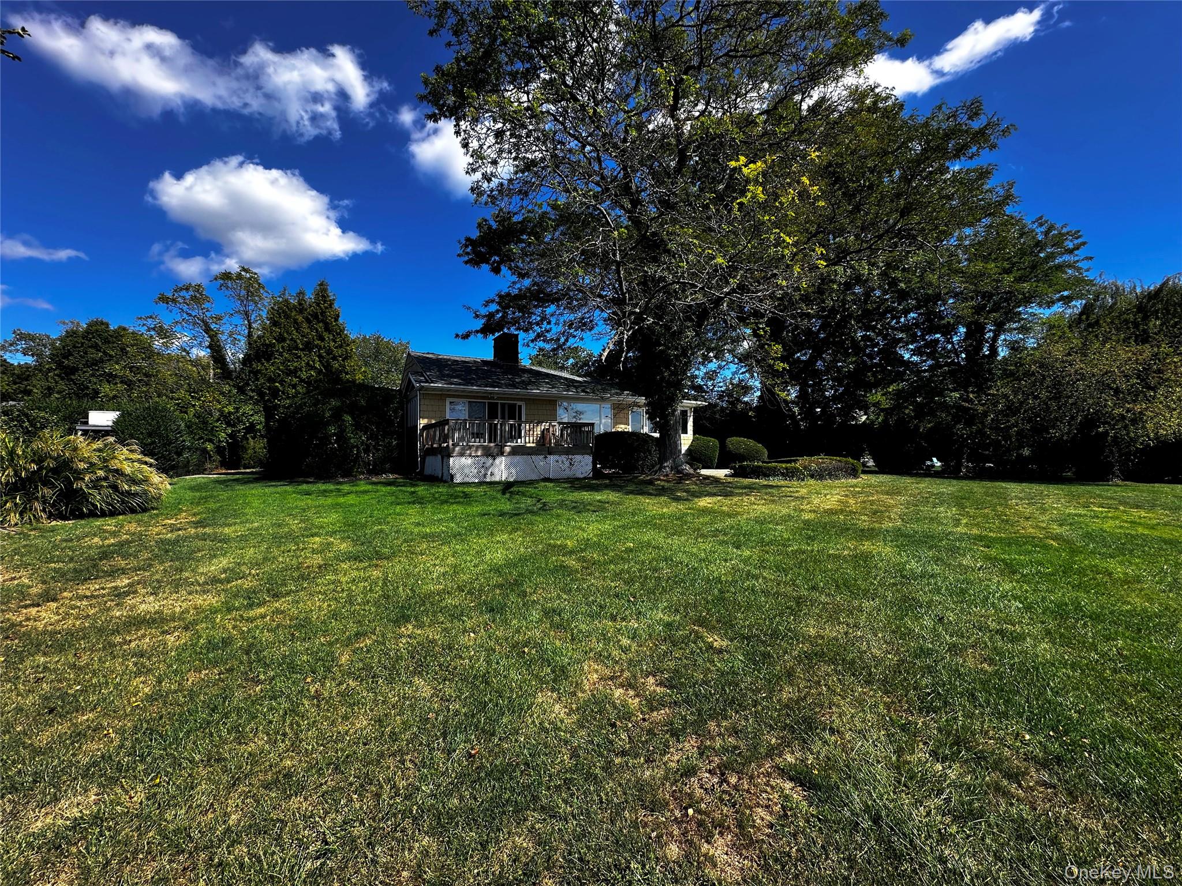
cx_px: 591
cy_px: 443
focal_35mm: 14
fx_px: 478
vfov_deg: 85.7
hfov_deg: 102.1
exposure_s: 1/842
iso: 40
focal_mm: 2.22
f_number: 2.2
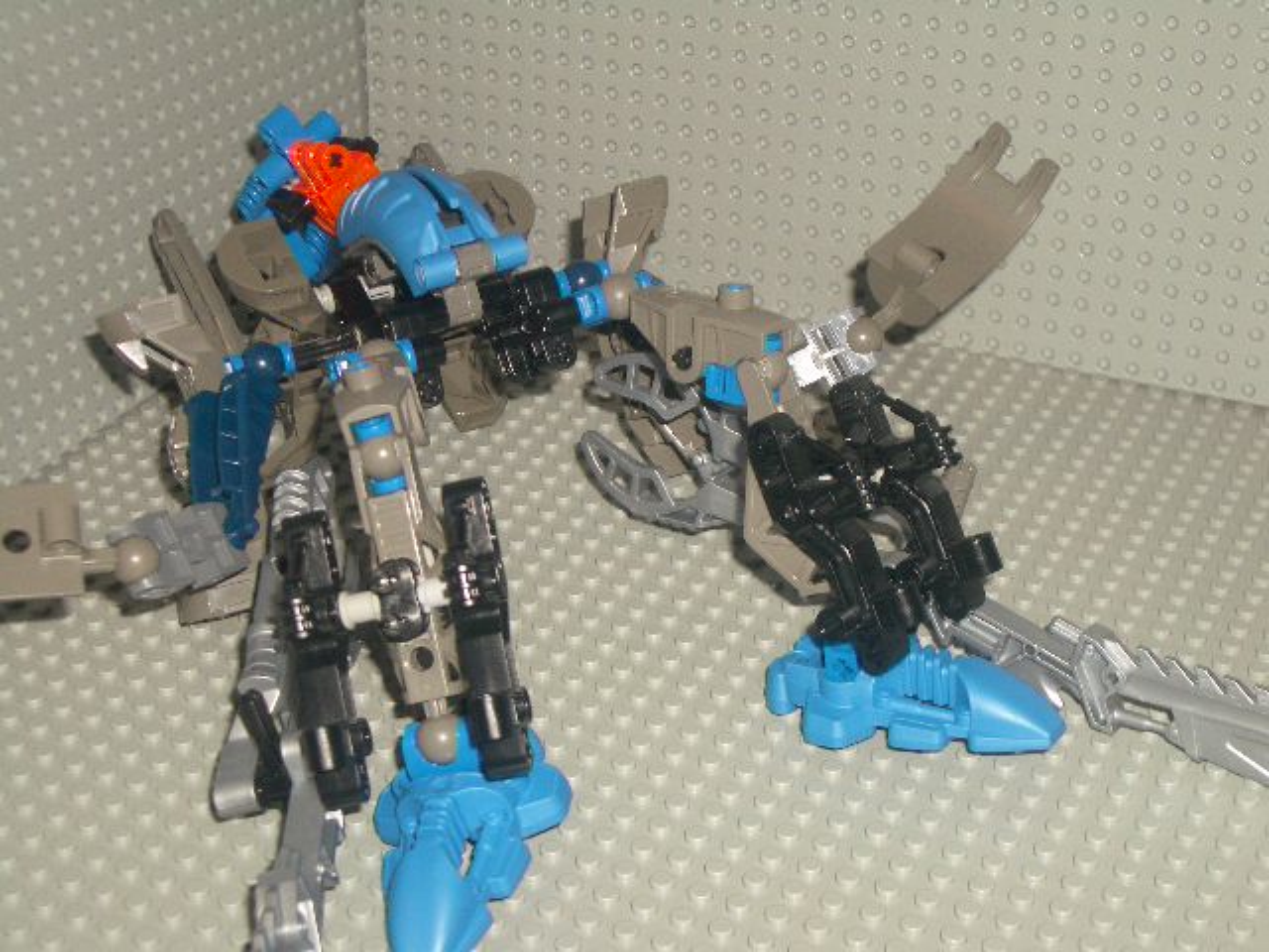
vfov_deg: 23.7
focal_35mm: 62
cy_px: 476
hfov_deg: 31.2
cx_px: 634
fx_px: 2273
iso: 100
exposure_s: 1/60
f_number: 3.5
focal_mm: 10.2
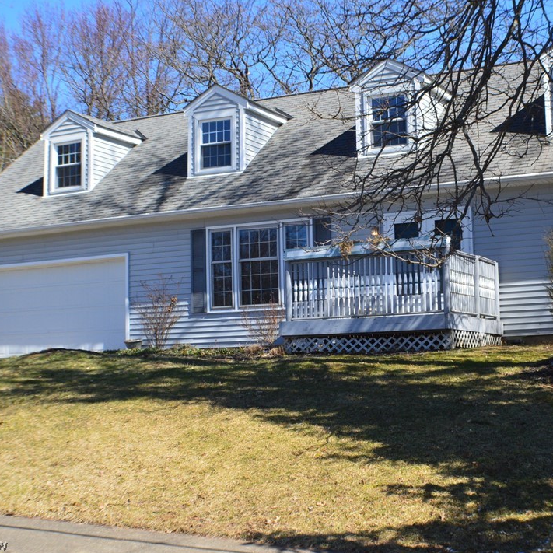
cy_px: 276
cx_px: 351
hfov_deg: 23.3
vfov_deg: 23.4
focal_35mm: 74
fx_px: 1337
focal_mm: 38
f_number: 10
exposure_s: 1/320
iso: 400
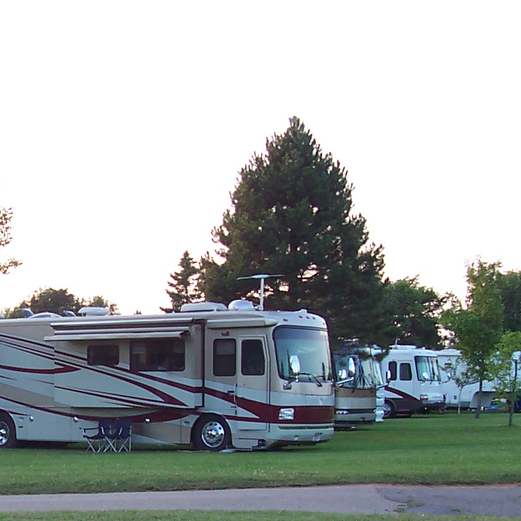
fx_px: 1396
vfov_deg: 20.9
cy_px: 426
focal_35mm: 82
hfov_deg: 20.5
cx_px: 11
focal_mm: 5.6
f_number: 2.8
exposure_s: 1/125
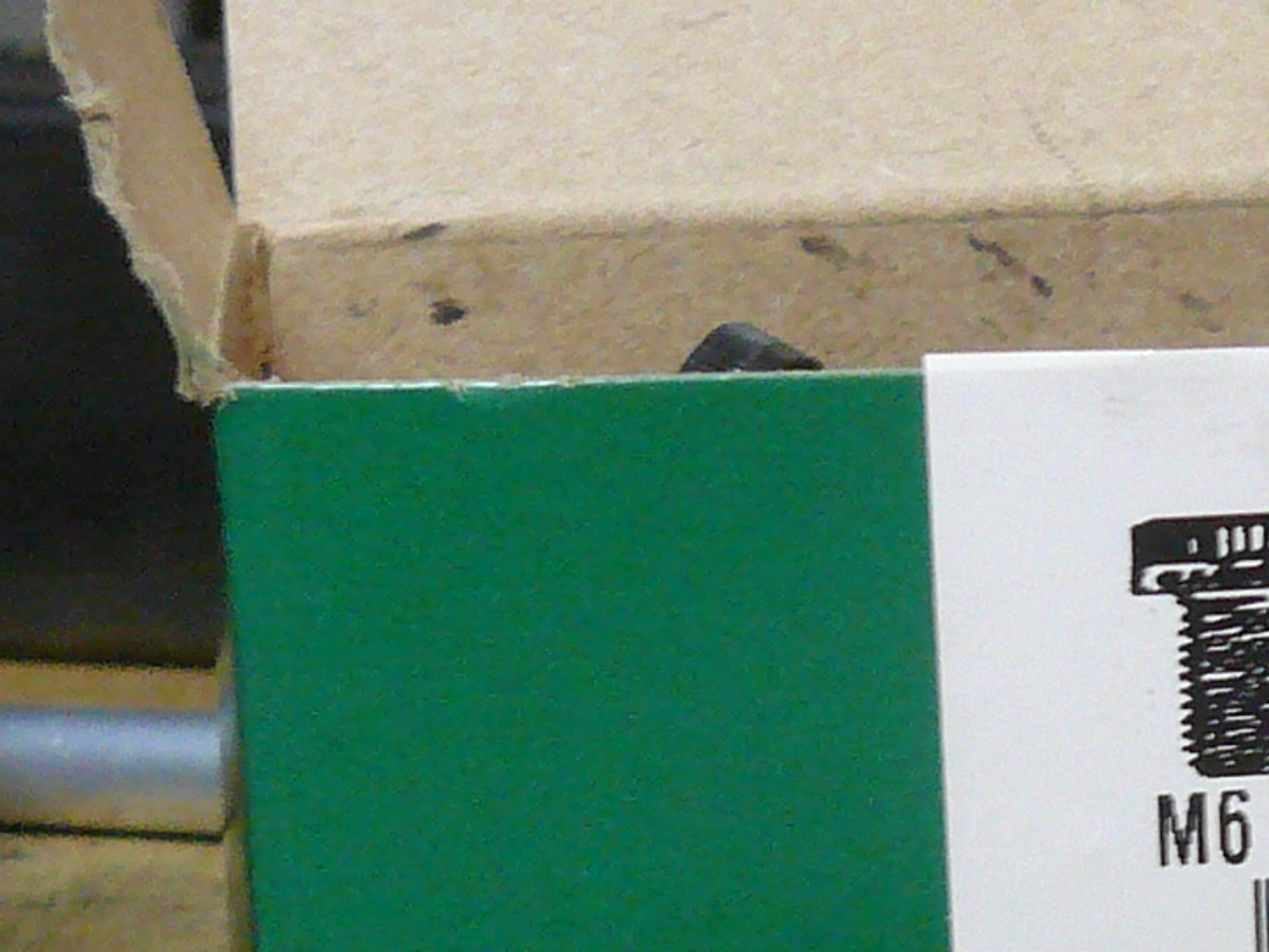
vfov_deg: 10.2
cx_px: 1353
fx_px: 5280
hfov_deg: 13.5
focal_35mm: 144
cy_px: 1083
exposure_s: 1/10
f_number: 3
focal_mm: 5.4
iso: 200
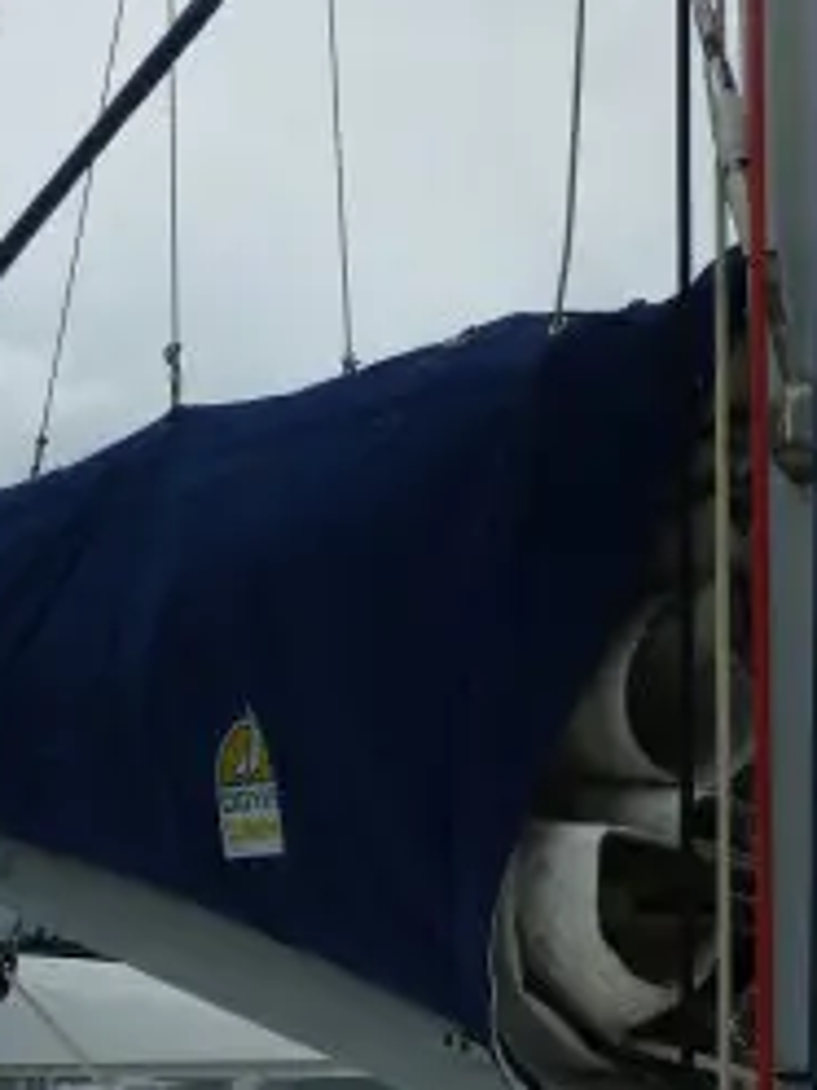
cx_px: 408
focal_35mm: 62
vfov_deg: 29.9
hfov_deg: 23.7
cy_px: 976
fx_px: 1951
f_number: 4
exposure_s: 1/1000
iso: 100
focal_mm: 4.3
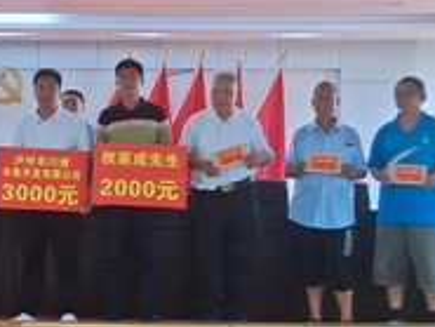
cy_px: 144
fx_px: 956
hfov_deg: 24.7
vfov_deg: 19.4
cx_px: 21
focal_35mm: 76
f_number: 1.79
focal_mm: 4.71
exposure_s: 1/50
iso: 106
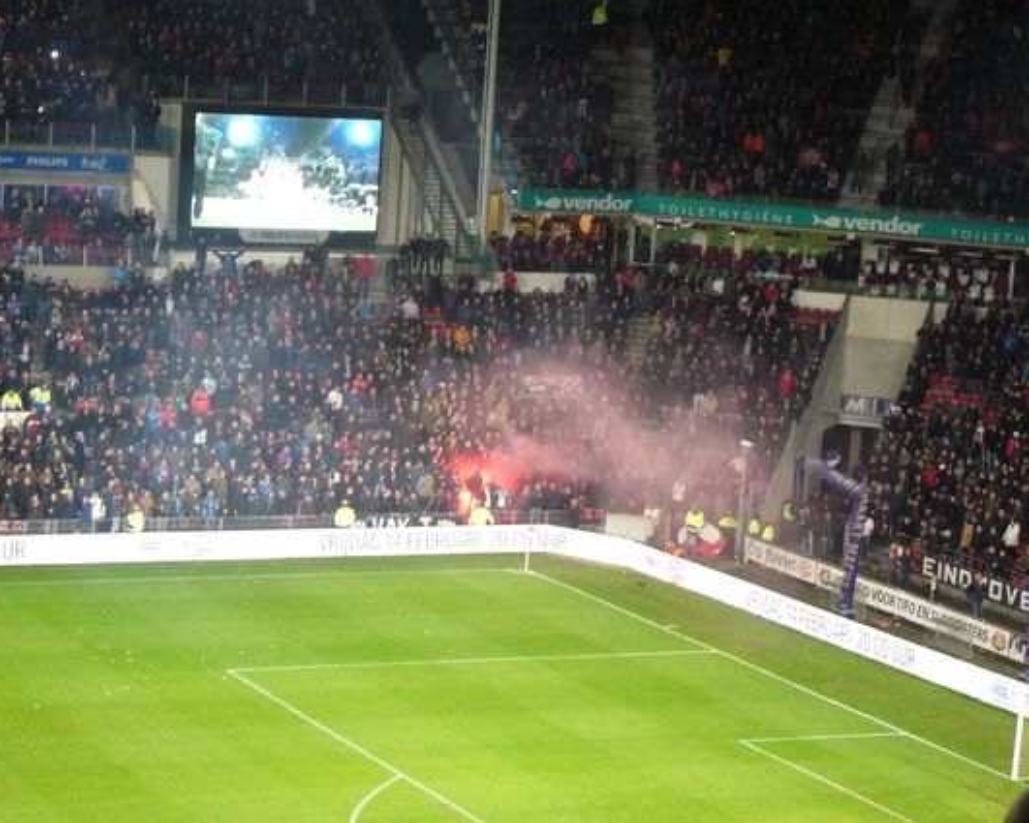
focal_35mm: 110
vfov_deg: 14.0
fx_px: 3351
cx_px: 481
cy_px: 412
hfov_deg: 17.5
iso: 200
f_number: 4.9
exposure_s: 1/13
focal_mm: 17.4
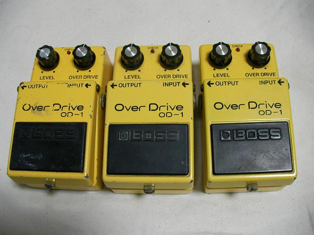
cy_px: 118
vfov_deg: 37.7
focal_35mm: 38
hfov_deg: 49.0
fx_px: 345
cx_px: 157
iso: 200
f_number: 3.5
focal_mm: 6.3
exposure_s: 1/8.5
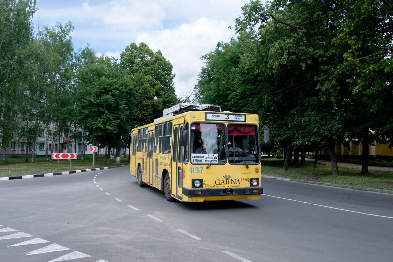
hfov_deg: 65.5
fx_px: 306
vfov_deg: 46.4
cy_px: 131
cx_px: 196
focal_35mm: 28
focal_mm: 18.5
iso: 400
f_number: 6.4
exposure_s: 1/320
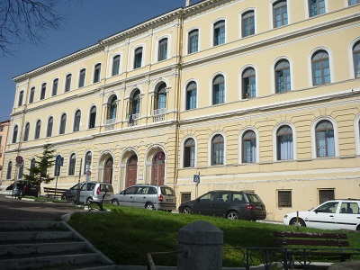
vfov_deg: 42.9
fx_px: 343
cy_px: 135
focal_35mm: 33
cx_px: 180
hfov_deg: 55.4
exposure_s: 1/400
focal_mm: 5.5
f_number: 8
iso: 100
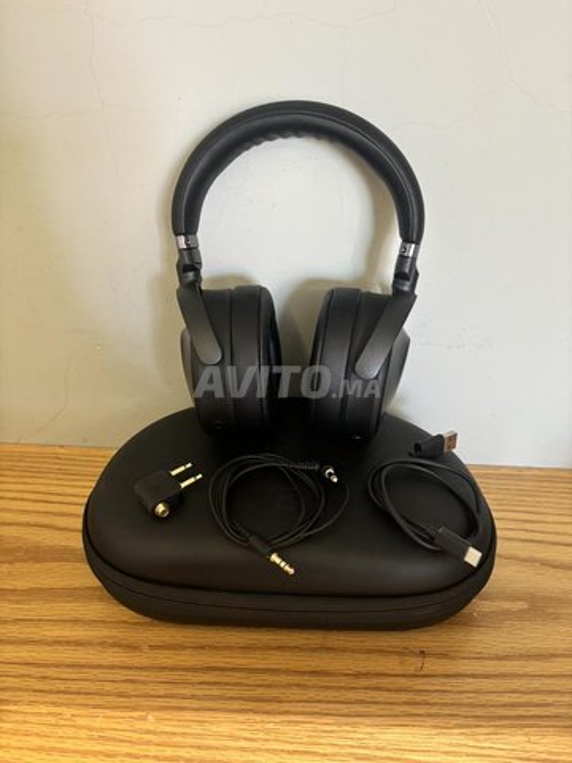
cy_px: 382
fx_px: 573
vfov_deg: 67.3
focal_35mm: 26
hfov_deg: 53.1
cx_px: 286
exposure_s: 1/50
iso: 500
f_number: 1.6
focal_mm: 5.96
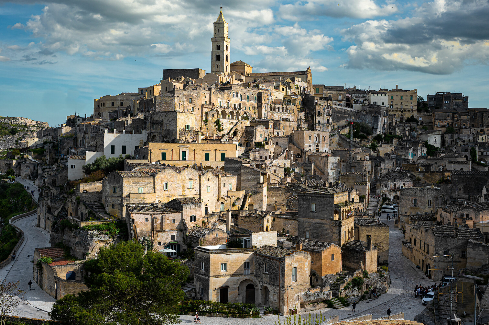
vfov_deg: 29.8
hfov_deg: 43.6
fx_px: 611
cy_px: 162
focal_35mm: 45
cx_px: 244
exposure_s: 1/320
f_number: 10
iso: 110
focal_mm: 45
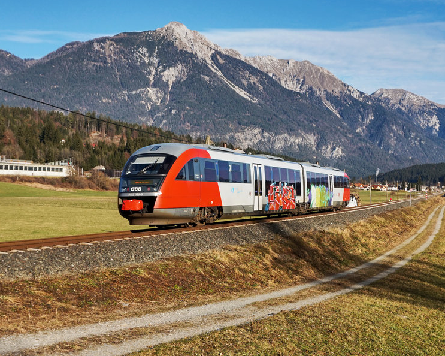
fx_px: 658
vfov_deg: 30.2
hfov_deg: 37.3
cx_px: 259
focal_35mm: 50
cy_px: 173
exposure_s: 1/800
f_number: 8
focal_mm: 22
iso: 200
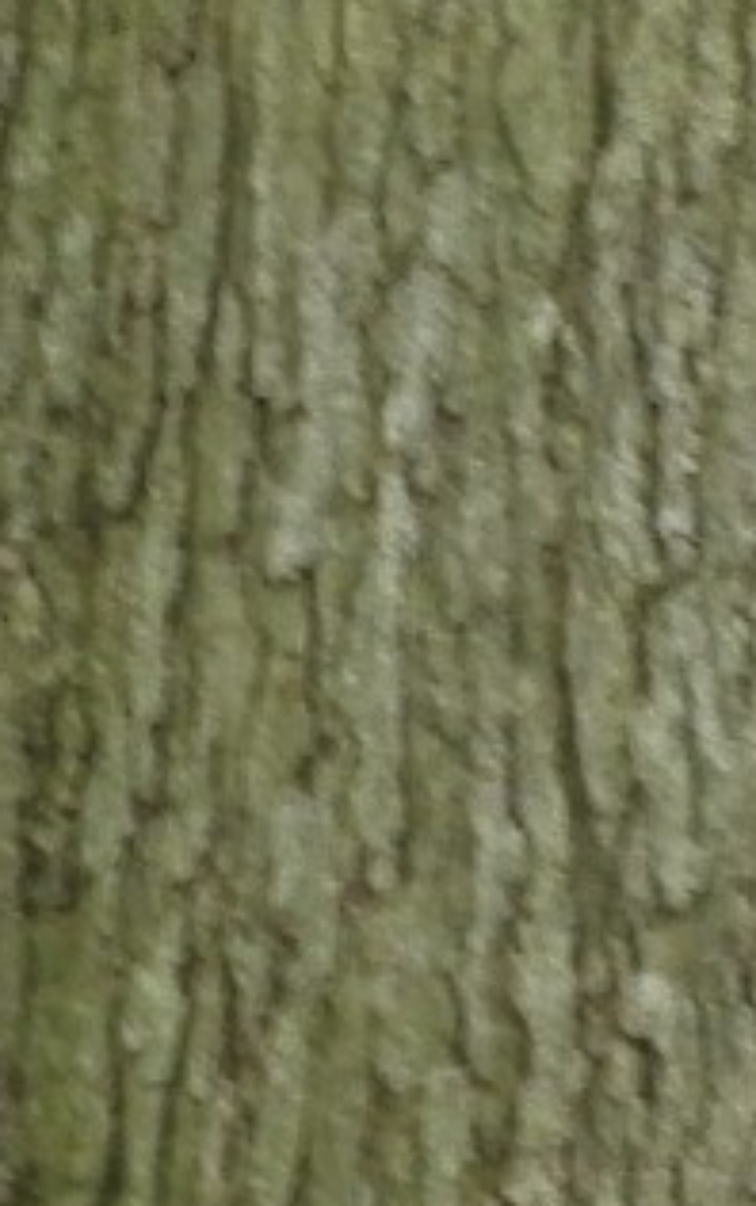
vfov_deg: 1.2
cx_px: -1856
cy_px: 943
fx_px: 57157
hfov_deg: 0.8
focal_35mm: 1737
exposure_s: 1/125
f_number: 5.6
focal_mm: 64.5
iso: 280
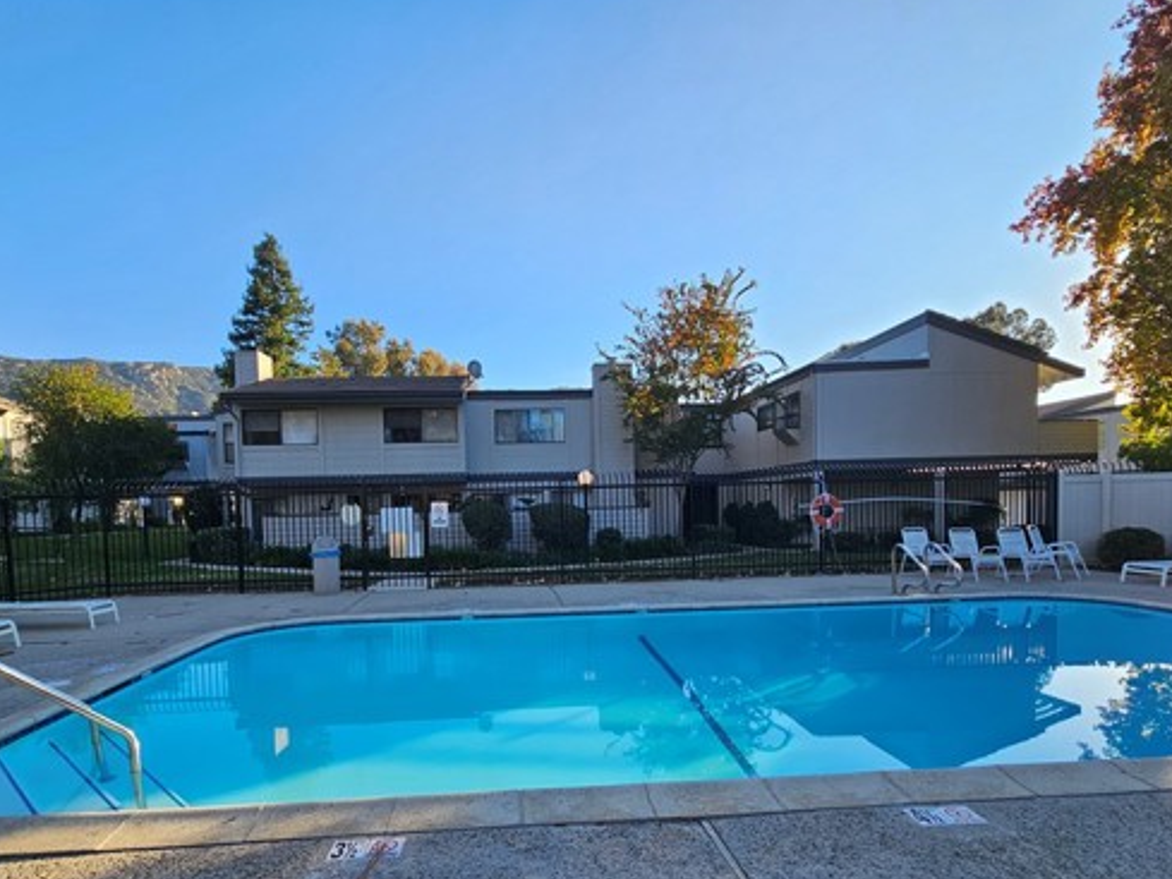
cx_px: 546
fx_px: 576
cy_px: 539
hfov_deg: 90.9
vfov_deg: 73.7
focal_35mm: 17
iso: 50
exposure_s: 1/709
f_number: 2.2
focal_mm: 2.2
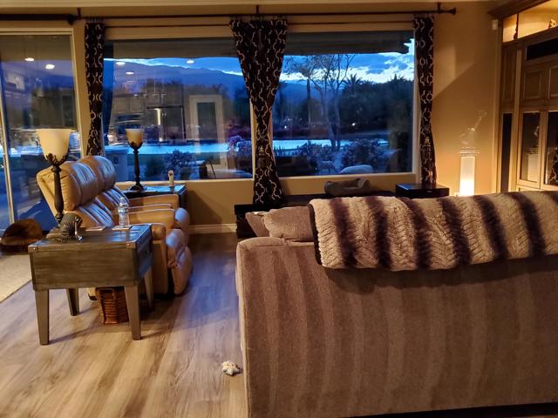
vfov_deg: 53.1
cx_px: 279
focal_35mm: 26
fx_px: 419
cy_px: 209
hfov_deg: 67.3
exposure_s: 1/30
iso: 640
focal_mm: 4.3
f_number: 1.5
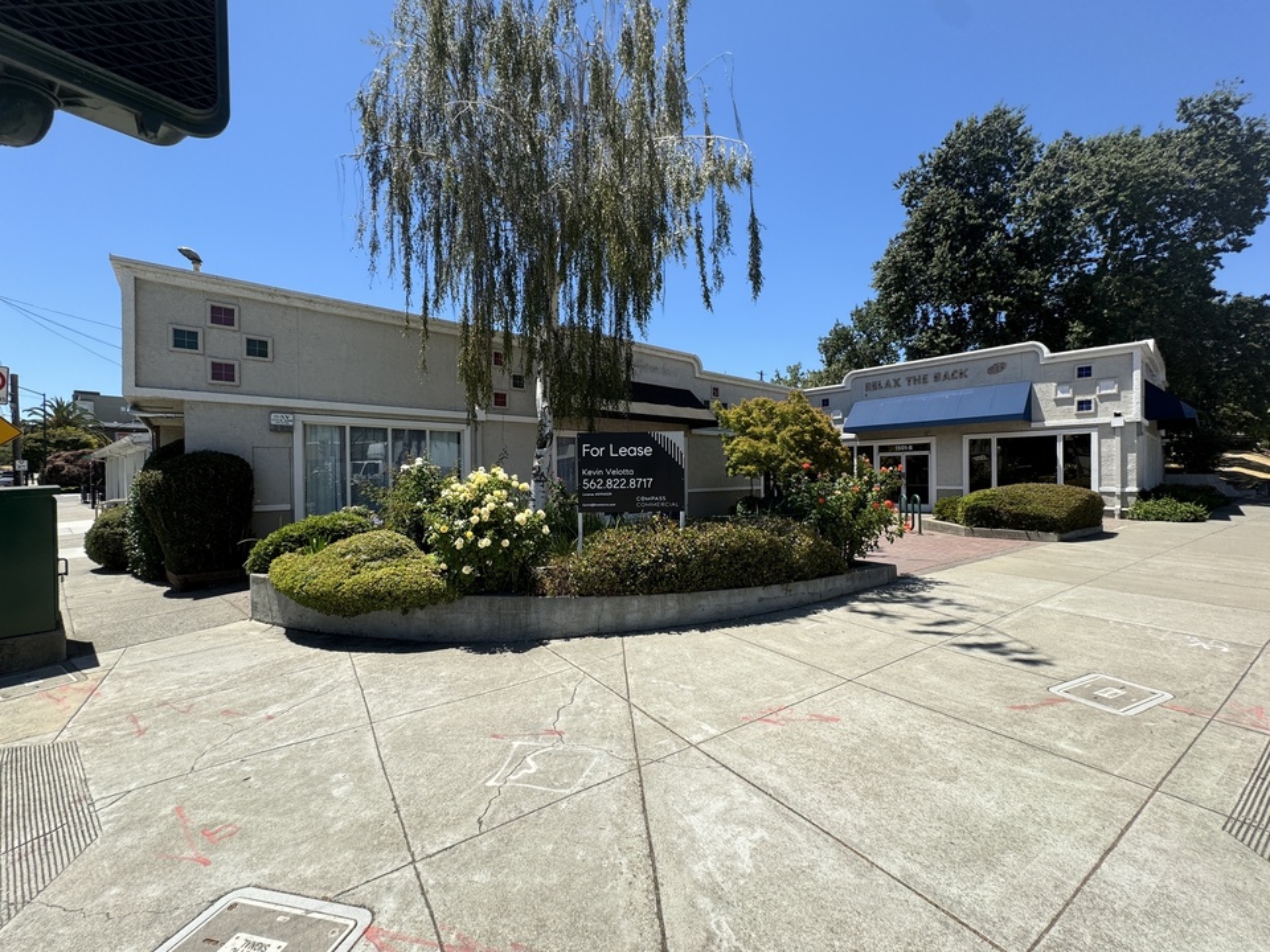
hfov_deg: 102.1
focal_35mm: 14
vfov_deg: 85.7
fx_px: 514
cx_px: 635
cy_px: 476
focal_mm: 2.22
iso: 50
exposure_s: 1/1178
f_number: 2.2
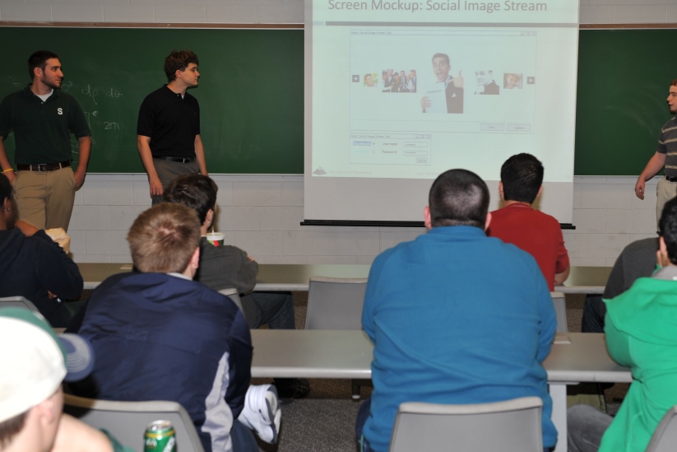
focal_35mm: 51
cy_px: 189
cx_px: 374
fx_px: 959
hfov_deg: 38.8
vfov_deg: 26.5
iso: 200
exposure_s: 1/60
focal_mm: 42
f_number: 5
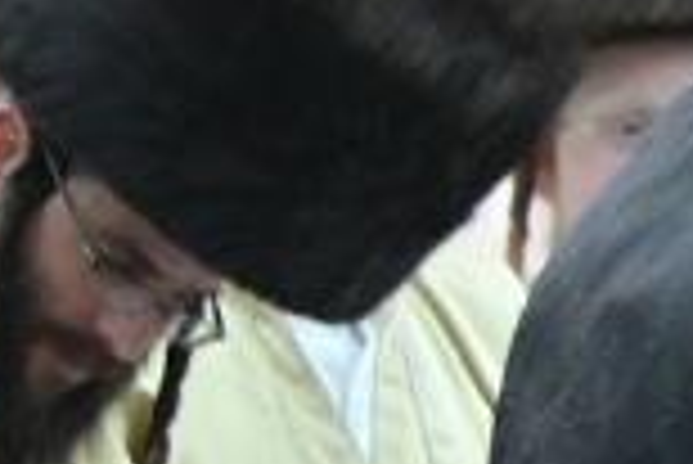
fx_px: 11888
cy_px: 414
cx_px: 2236
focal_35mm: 617
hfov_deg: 3.3
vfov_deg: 2.2
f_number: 4
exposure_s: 1/160
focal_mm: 62
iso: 800
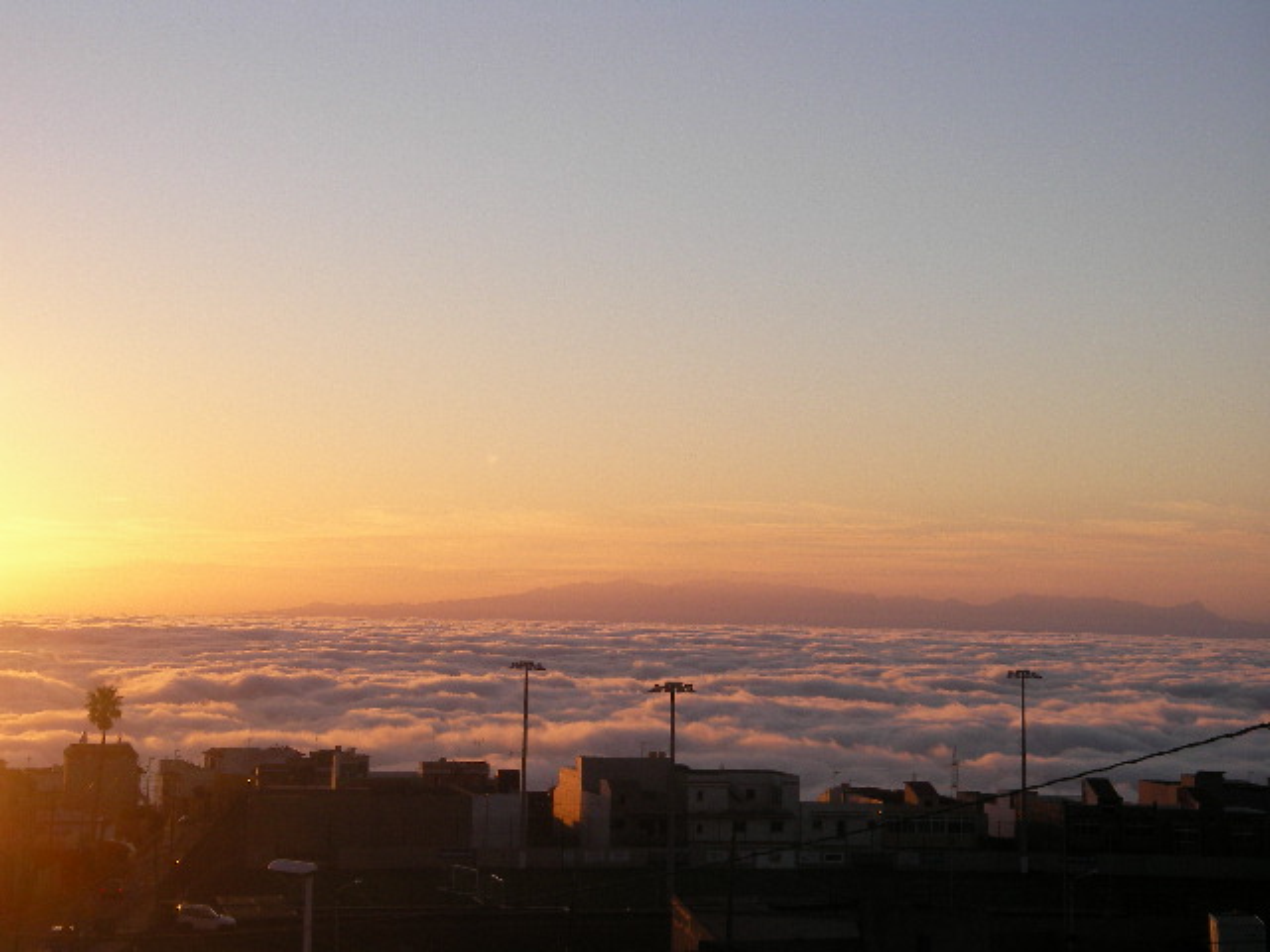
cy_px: 476
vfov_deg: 17.8
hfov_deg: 23.6
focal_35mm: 83
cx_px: 635
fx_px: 3045
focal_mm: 13.8
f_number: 7.8
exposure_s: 1/129
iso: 50
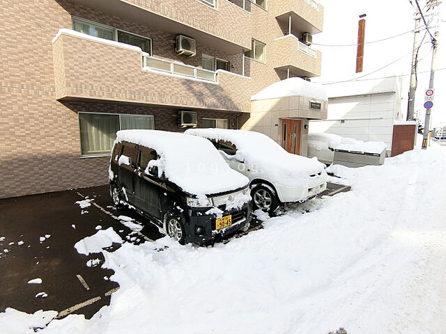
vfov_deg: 68.7
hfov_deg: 84.7
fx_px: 245
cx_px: 223
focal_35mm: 19
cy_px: 167
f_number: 2.7
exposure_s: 1/1000
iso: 125
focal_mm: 4.06
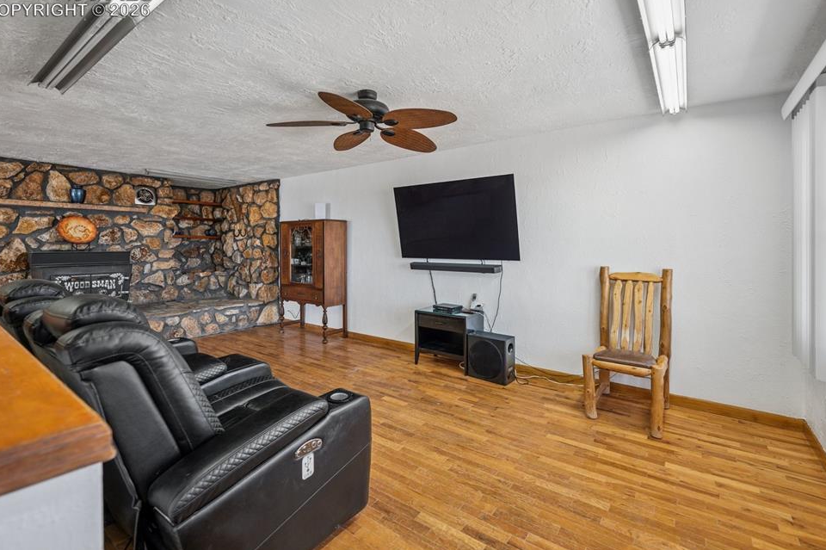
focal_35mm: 16
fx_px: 367
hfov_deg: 96.8
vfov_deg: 73.6
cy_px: 263
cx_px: 422
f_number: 3.5
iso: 400
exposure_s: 1/50
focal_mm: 15
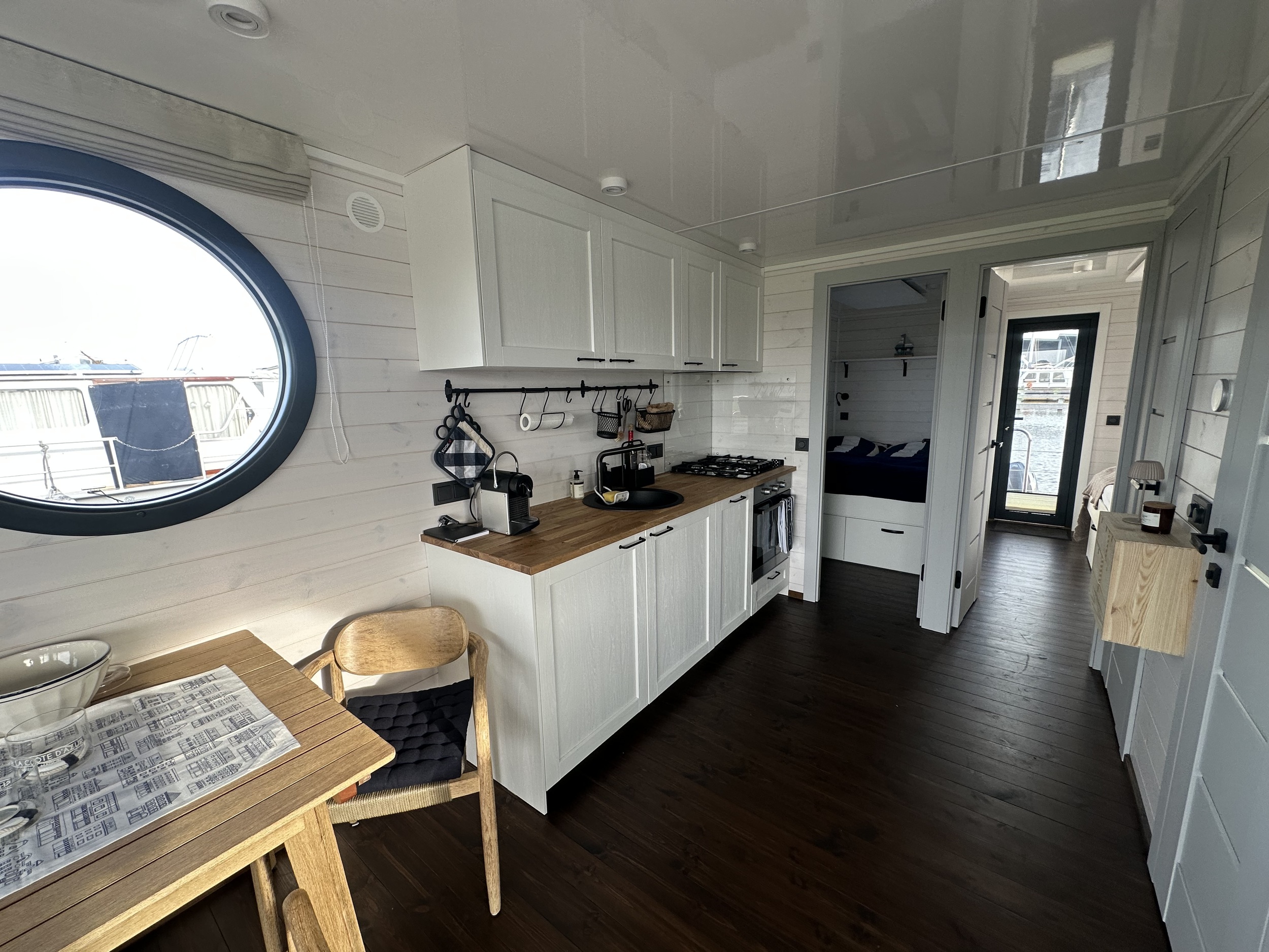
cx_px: 634
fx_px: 513
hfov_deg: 102.1
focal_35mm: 14
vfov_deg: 85.7
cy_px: 476
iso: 80
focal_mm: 2.22
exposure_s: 1/99
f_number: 2.2
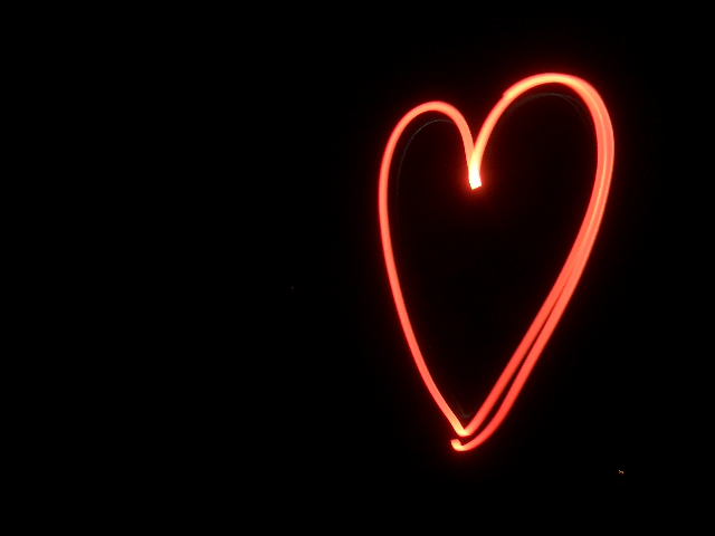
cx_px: 358
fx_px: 723
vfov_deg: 40.7
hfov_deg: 52.6
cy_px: 268
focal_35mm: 35
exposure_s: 4
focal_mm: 5.8
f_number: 2.6
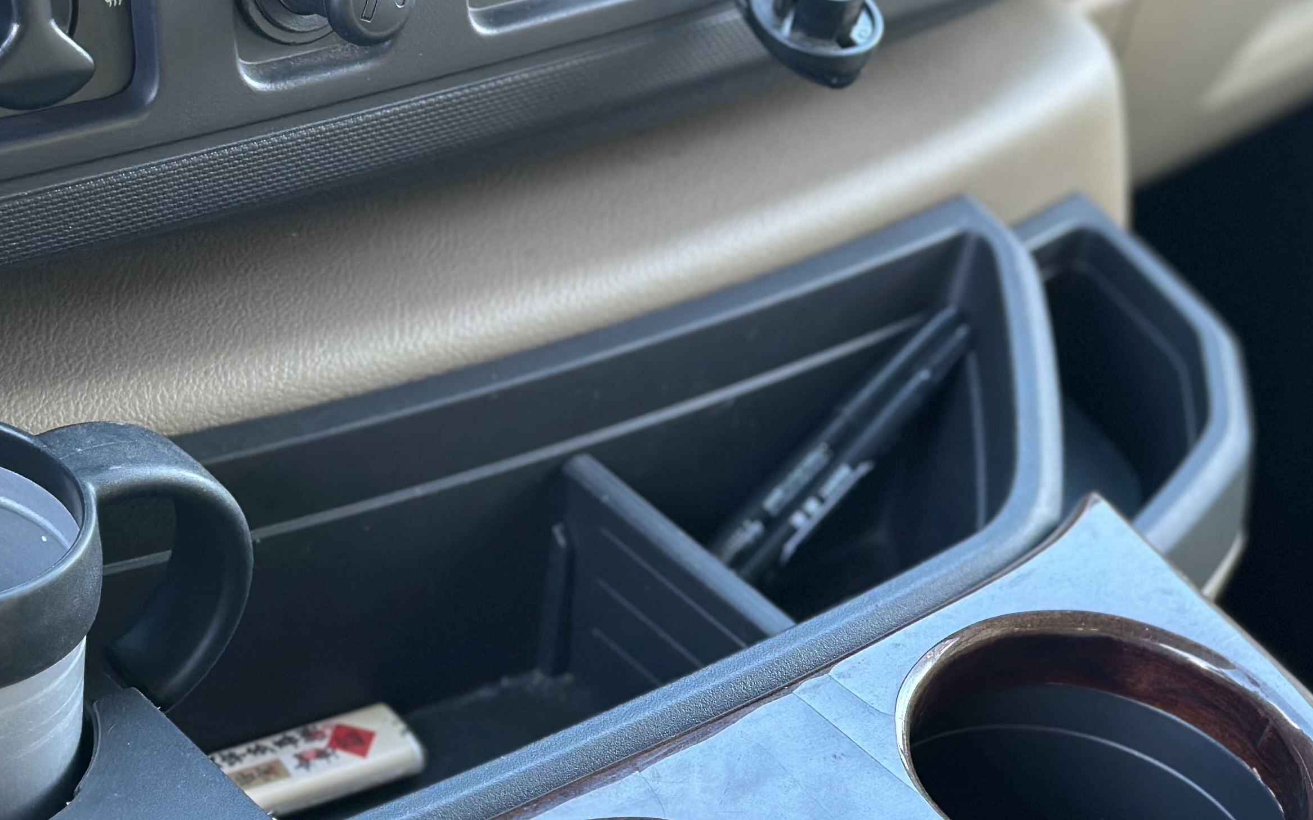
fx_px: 3149
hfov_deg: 23.5
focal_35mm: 88
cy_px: 725
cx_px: 806
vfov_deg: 14.7
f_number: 1.78
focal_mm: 6.86
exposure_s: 1/60
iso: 125
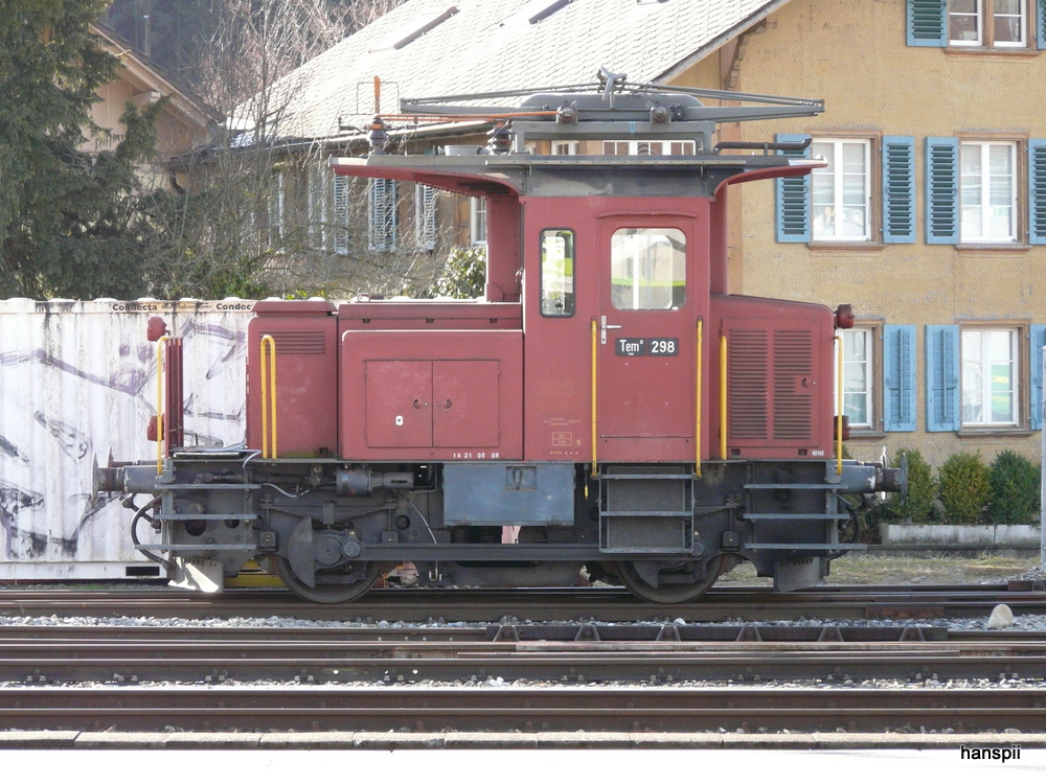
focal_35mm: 154
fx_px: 4653
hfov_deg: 12.8
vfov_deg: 9.6
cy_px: 392
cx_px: 523
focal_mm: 25.3
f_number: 3.6
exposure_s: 1/250
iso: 250
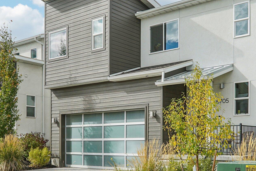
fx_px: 349
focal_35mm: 49
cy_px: 89
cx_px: 146
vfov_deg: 27.6
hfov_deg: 40.2
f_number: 8
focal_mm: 30
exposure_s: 1/200
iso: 100
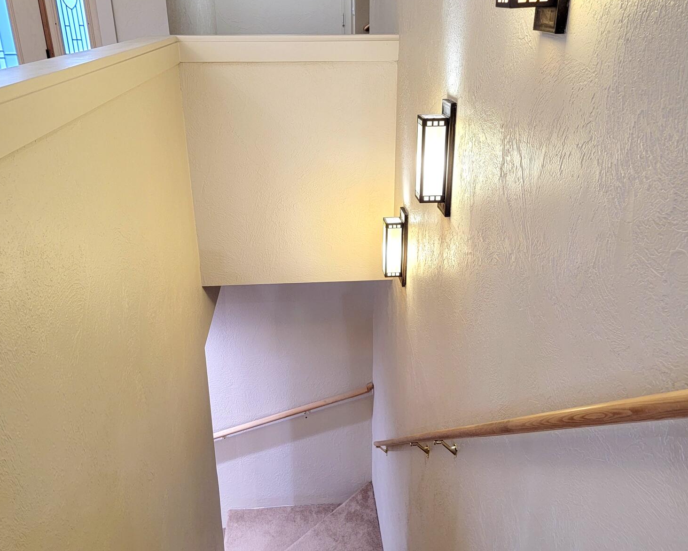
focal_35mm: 32
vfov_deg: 45.8
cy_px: 284
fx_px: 652
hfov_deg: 55.7
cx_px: 345
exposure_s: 1/59
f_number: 1.8
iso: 200
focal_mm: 6.7
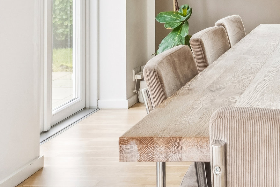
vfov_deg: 16.1
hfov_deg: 22.7
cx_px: 342
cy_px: -27
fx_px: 638
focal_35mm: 82
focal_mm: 24
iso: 800
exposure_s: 1/40
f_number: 8
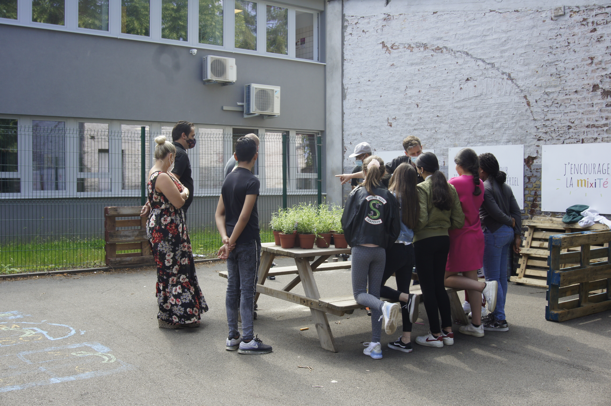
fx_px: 687
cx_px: 306
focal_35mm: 40
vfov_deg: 33.0
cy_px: 203
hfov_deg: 48.0
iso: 200
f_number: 10
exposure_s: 1/60
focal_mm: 27
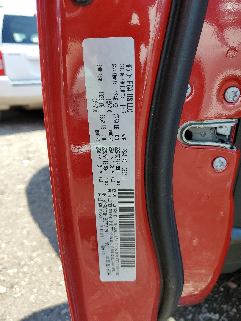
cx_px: 120
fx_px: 241
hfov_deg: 53.1
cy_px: 160
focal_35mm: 26
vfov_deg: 67.3
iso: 50
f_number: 1.5
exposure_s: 1/588
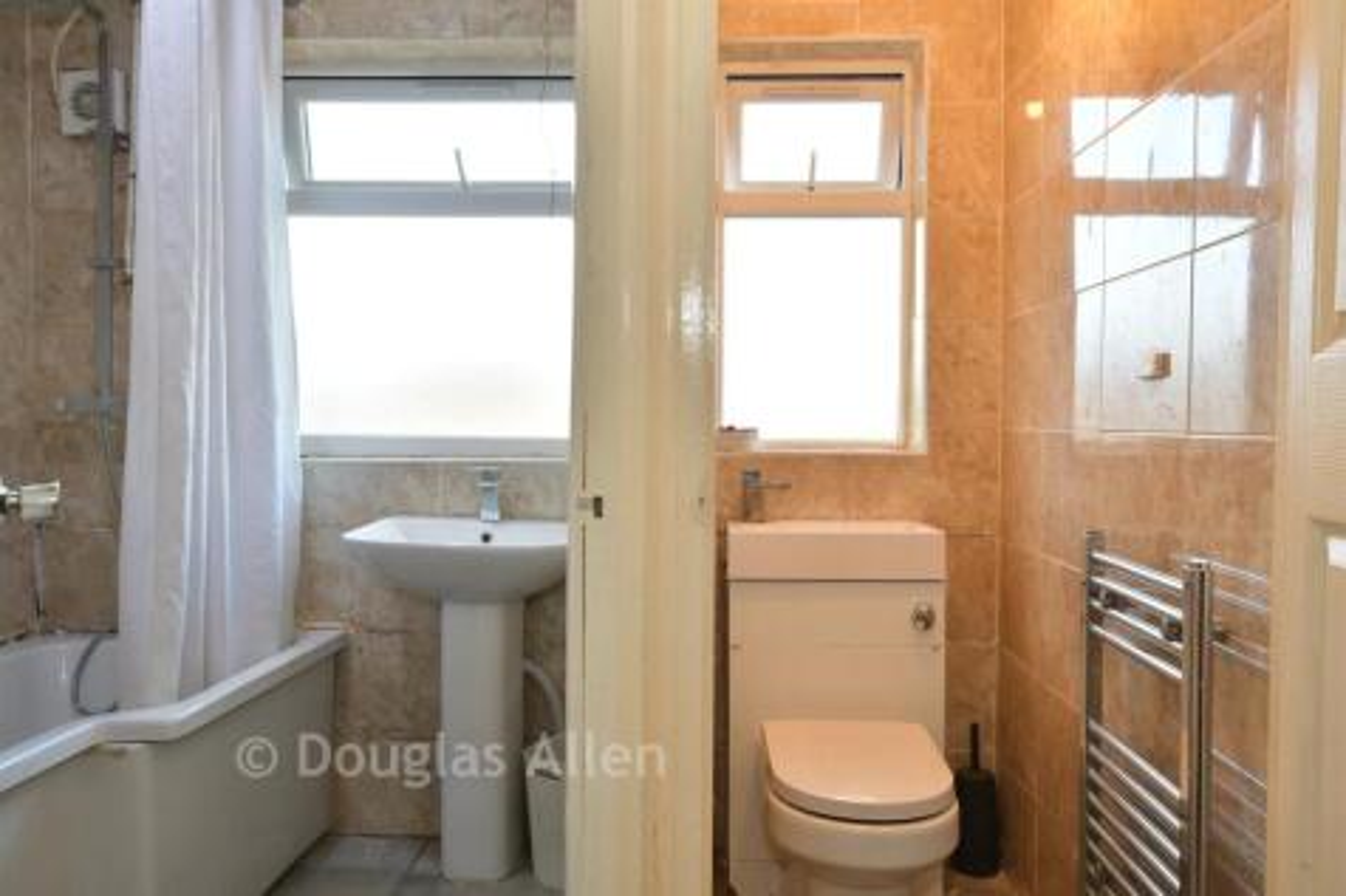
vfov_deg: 47.9
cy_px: 448
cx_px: 673
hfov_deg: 67.4
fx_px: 1009
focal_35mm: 27
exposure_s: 1/6
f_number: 8
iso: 125
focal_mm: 18
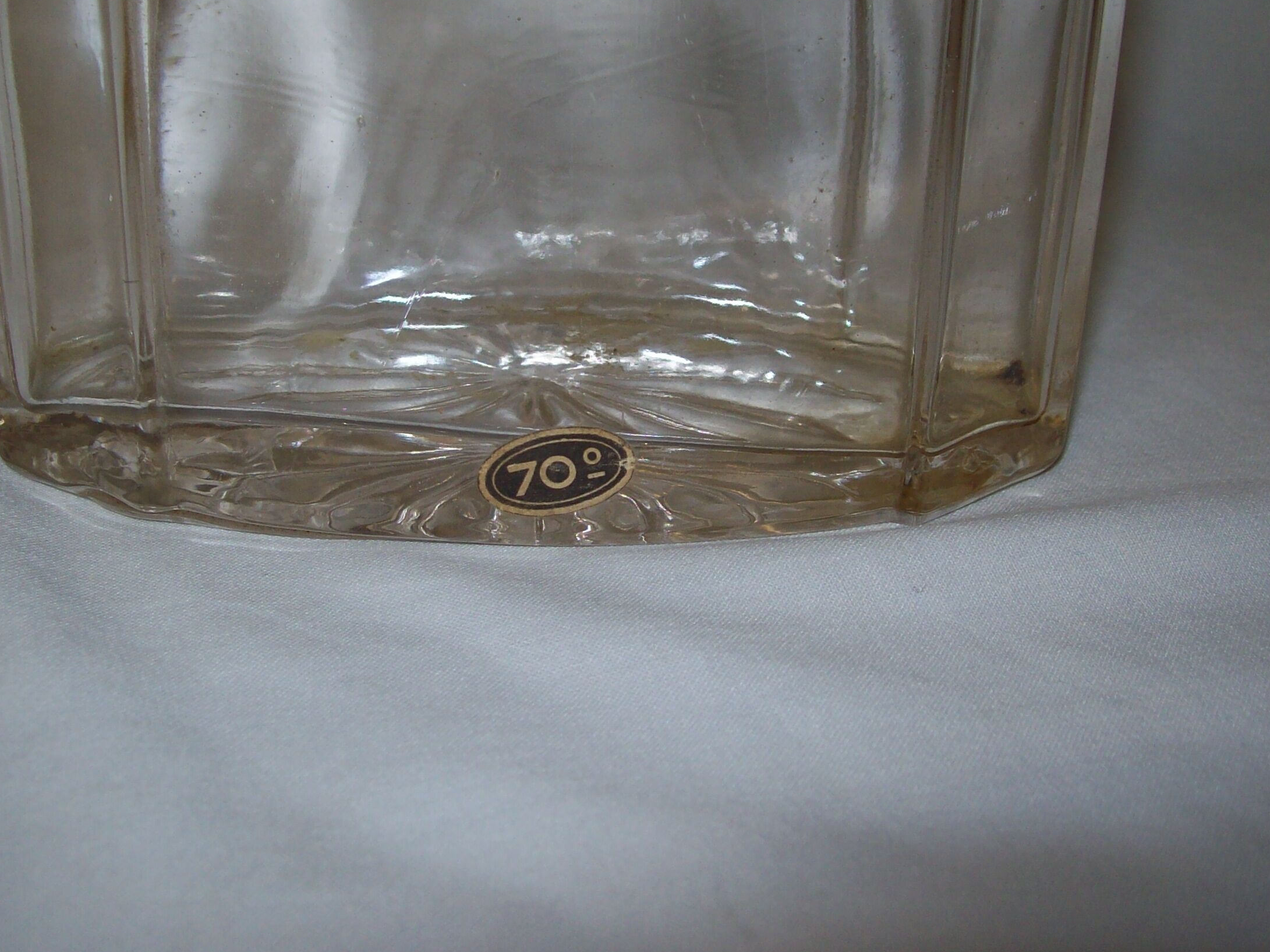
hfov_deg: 40.4
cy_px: 408
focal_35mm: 47
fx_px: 1724
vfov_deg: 30.8
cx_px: 564
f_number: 2.7
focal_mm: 6
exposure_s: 1/64
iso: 80
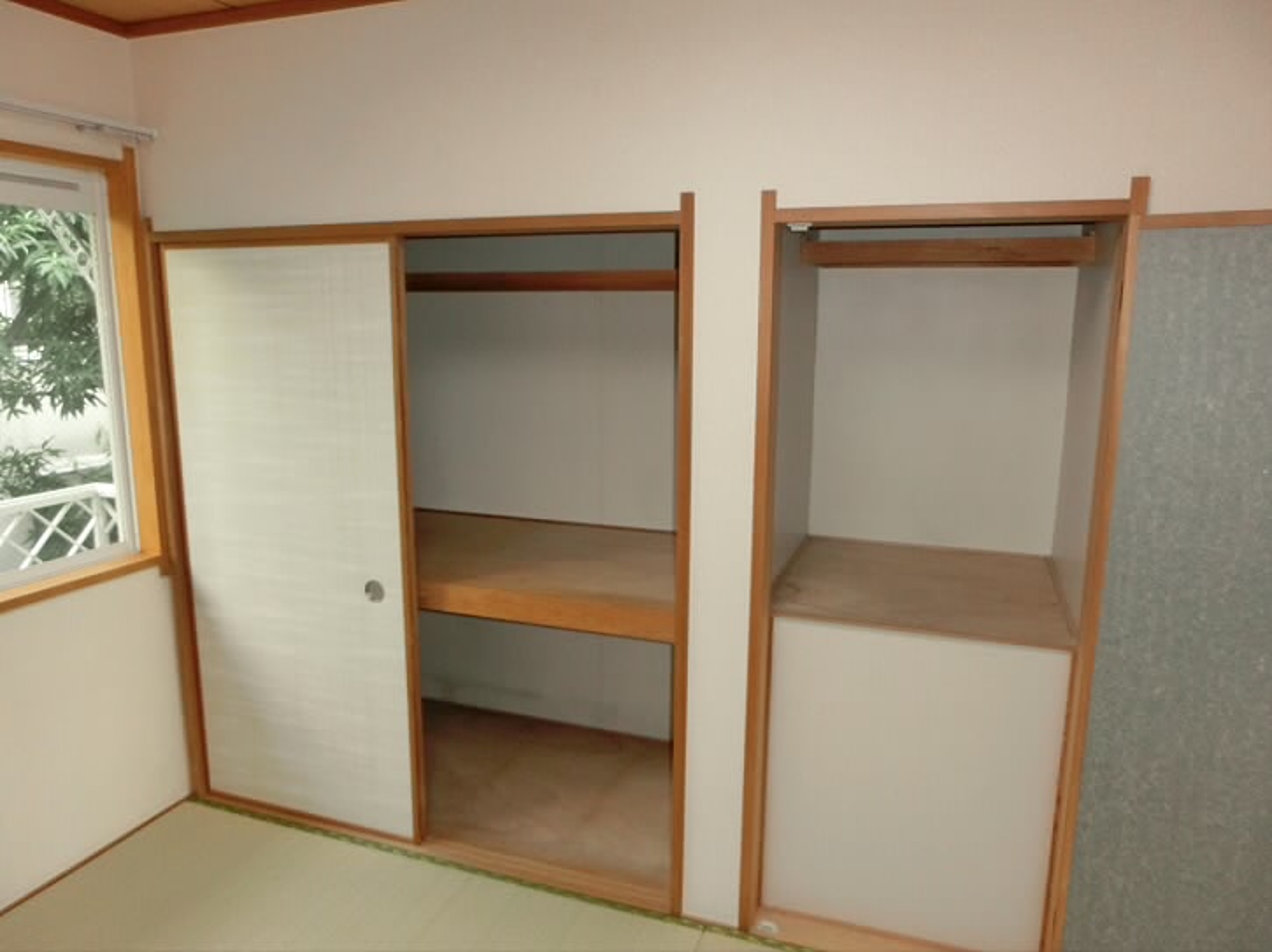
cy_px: 476
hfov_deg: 71.6
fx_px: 881
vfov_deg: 56.8
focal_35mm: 24
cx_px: 636
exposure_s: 1/60
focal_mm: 4.24
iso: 400
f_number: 3
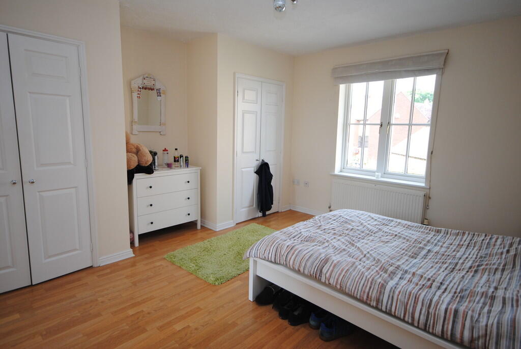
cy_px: 174
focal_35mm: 21
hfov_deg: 81.1
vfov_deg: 59.6
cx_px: 260
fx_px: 304
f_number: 4.8
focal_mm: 14
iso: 200
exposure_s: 1/30
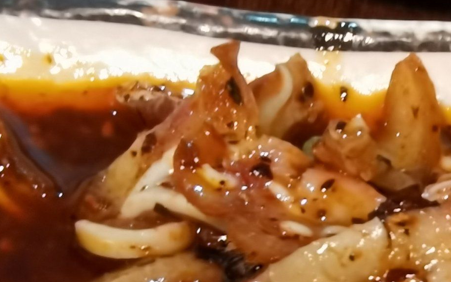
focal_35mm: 82
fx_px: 1008
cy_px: 380
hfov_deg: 24.4
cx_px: 421
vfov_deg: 15.1
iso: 500
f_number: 2.2
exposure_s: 1/20
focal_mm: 2.26
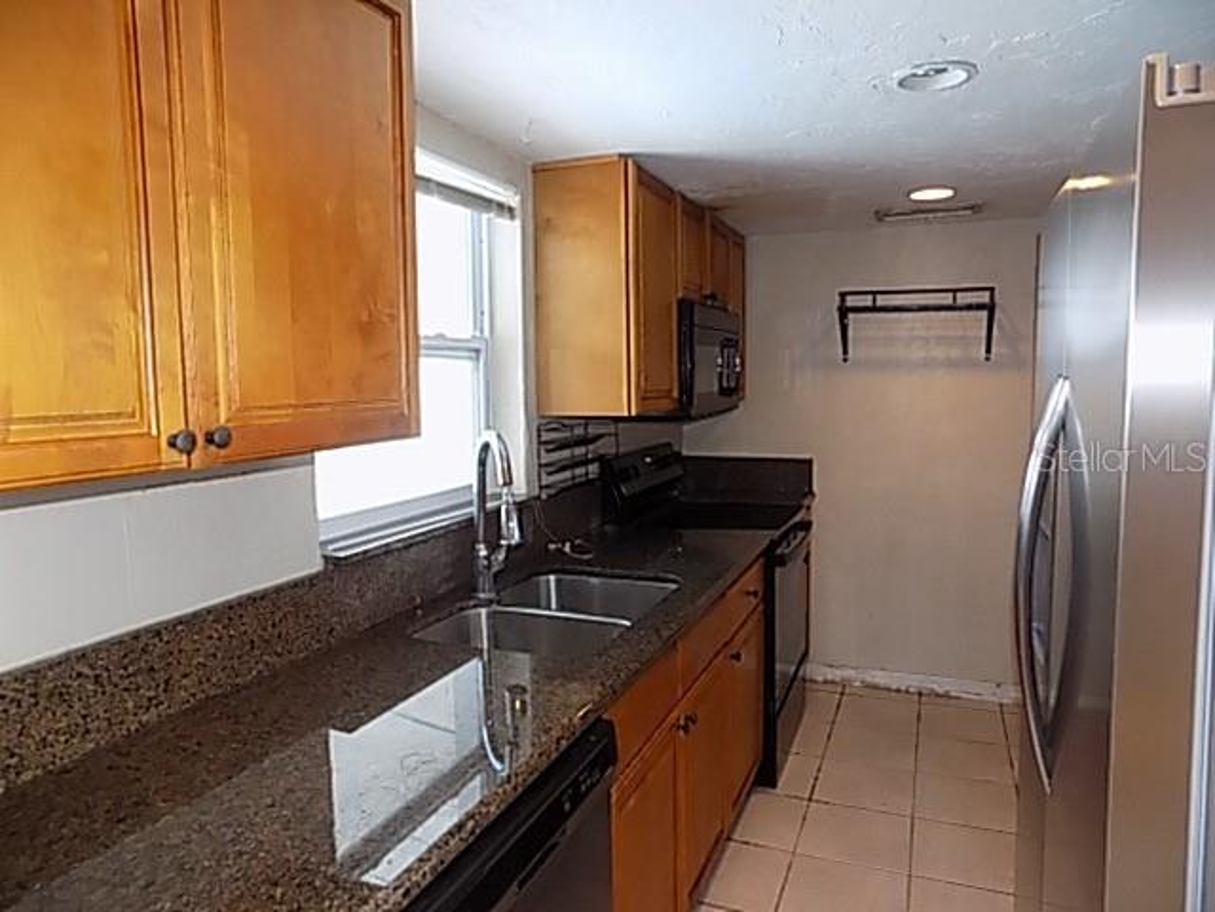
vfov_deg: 58.9
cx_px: 608
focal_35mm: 23
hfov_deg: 73.9
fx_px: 807
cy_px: 456
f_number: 3.1
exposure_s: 1/30
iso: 400
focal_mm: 4
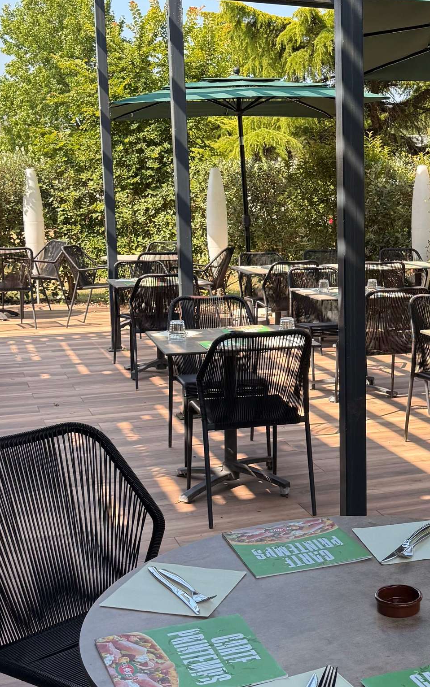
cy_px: 343
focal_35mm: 34
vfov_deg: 56.7
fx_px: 637
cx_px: 444
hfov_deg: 33.6
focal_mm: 6.76
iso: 100
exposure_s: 1/1464
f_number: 1.78
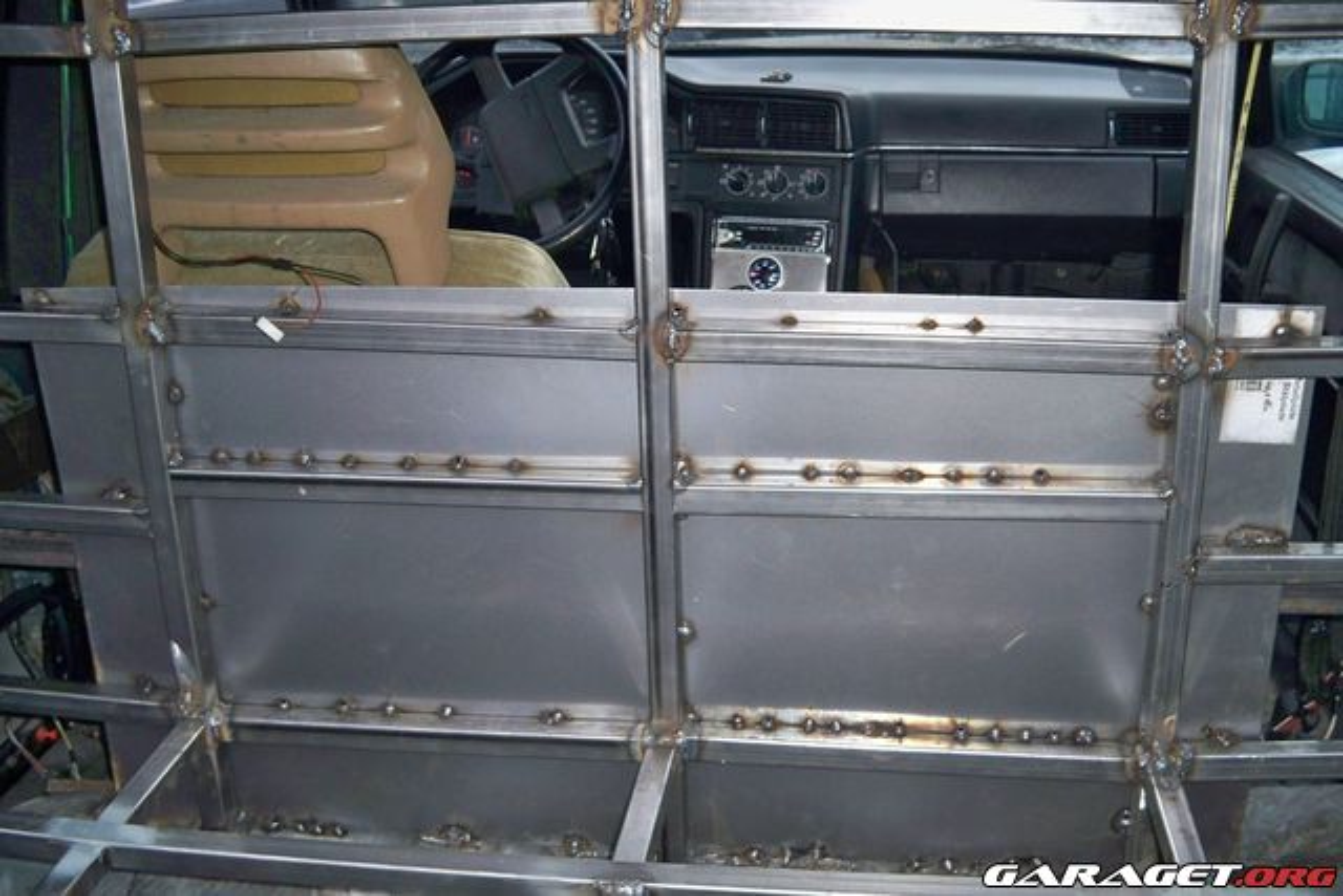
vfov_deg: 36.0
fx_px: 1381
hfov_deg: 51.9
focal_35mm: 37
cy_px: 448
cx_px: 672
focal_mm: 7.9
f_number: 3.1
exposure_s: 1/30
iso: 200
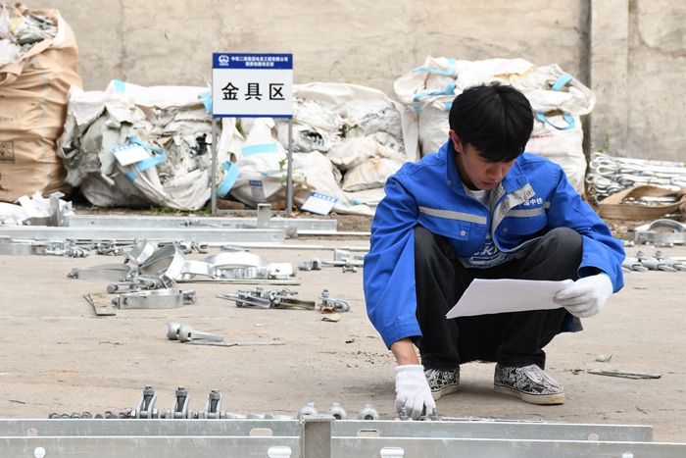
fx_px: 2135
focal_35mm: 112
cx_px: 343
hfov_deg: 18.3
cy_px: 229
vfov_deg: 12.2
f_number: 9
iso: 250
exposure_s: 1/250
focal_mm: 56
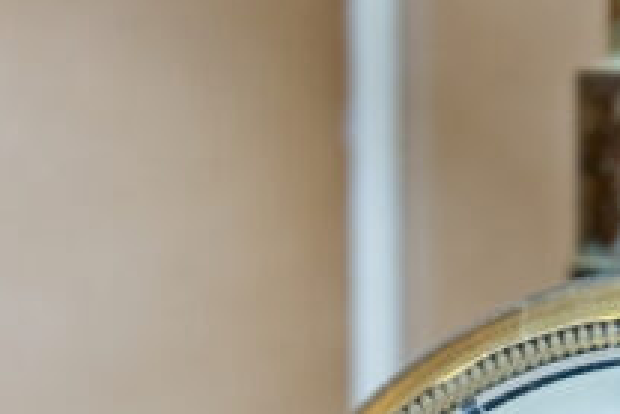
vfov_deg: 2.3
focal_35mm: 606
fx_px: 10442
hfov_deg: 3.4
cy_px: 646
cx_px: 328
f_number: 8
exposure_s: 1/3
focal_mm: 105
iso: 100
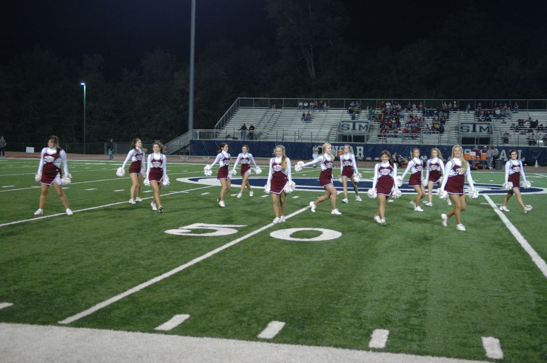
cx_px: 274
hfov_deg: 38.9
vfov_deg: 26.4
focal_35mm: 51
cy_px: 182
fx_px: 774
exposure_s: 1/60
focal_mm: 34
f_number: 2.8
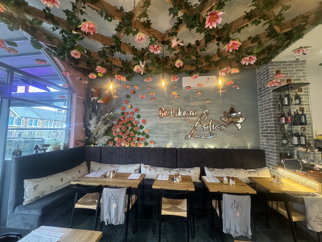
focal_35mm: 14
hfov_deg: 102.1
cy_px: 121
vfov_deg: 85.7
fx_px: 130
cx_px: 161
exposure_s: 1/50
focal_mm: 2.22
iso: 400
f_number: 2.2
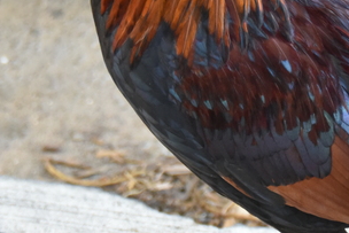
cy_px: 30
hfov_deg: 4.9
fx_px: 4083
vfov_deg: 3.3
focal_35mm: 421
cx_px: 315
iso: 2200
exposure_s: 1/200
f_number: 5.3
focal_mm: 100
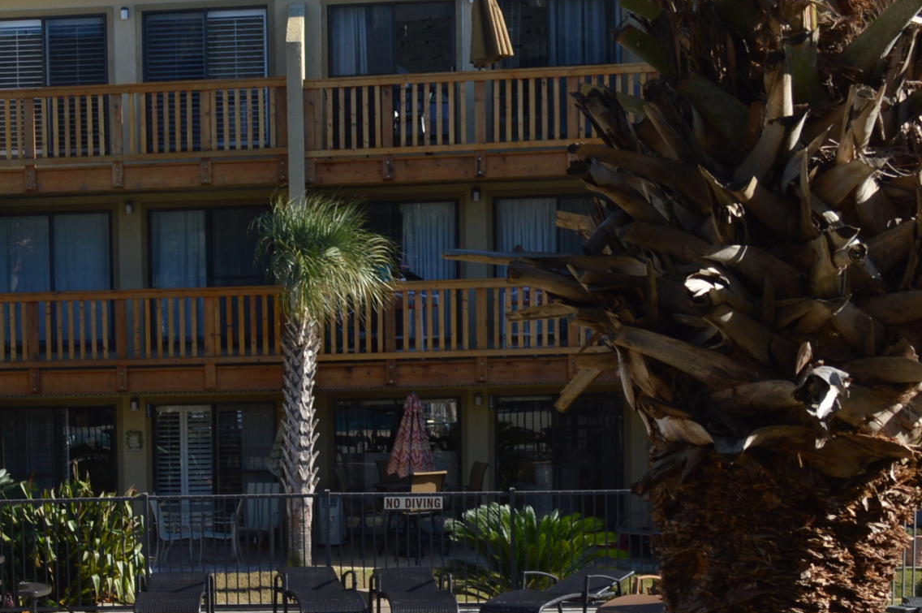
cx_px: -107
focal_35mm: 103
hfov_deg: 19.0
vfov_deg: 13.1
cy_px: 616
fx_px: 2635
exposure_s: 1/200
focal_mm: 26
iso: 100
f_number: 7.1
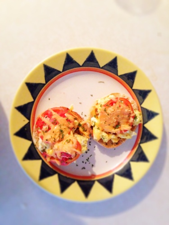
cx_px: 84
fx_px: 215
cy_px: 112
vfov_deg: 55.4
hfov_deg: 42.9
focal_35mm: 33
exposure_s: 1/15
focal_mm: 4.12
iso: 800
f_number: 2.4
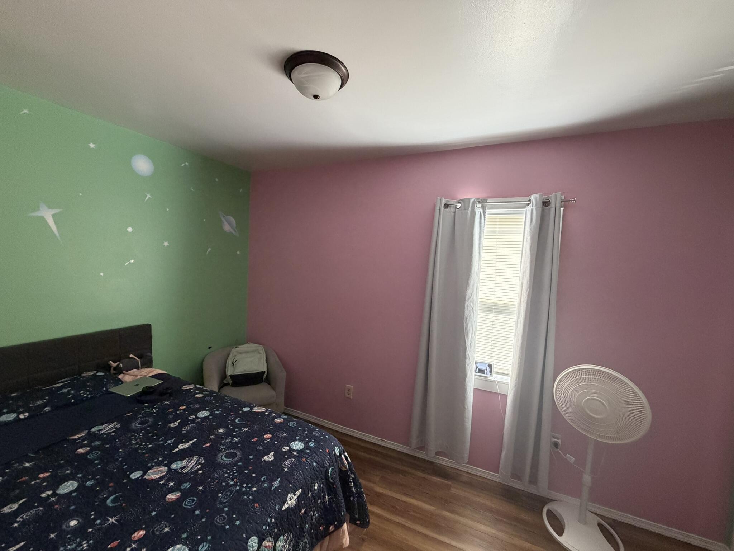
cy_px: 276
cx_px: 367
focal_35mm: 14
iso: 320
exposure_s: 1/77
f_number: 2.2
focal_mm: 2.22
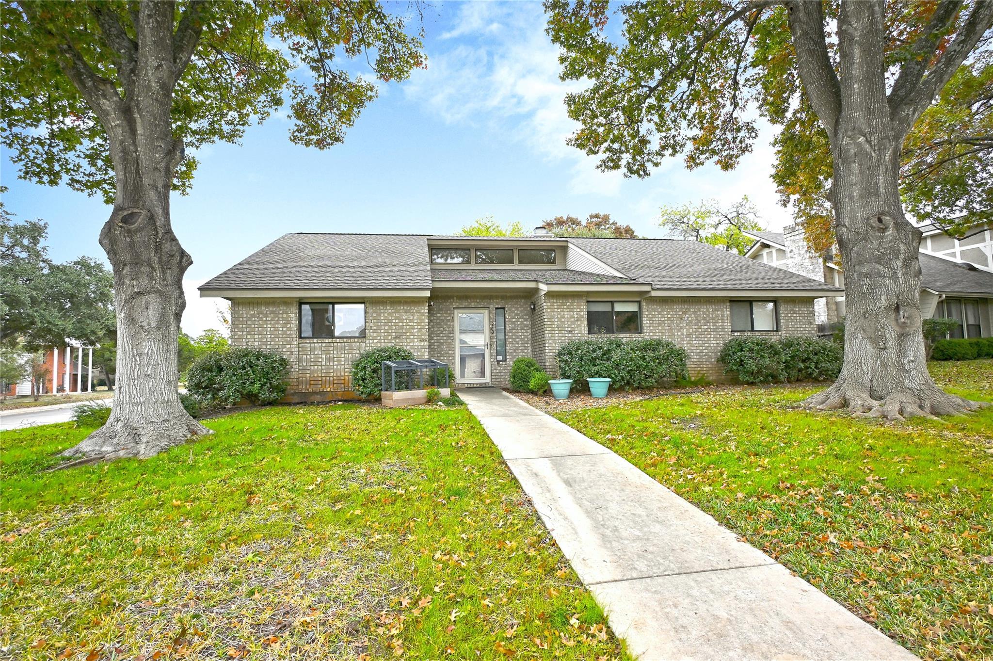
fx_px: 496
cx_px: 496
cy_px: 330
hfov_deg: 90.0
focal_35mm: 18
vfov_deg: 67.3
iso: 64
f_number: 4.5
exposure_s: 1/80
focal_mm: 12
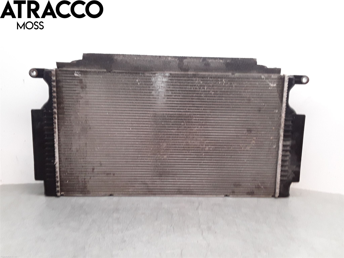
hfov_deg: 63.4
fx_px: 278
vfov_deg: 49.7
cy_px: 129
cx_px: 172
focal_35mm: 28
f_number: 1.9
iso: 100
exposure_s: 1/100
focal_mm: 2.91
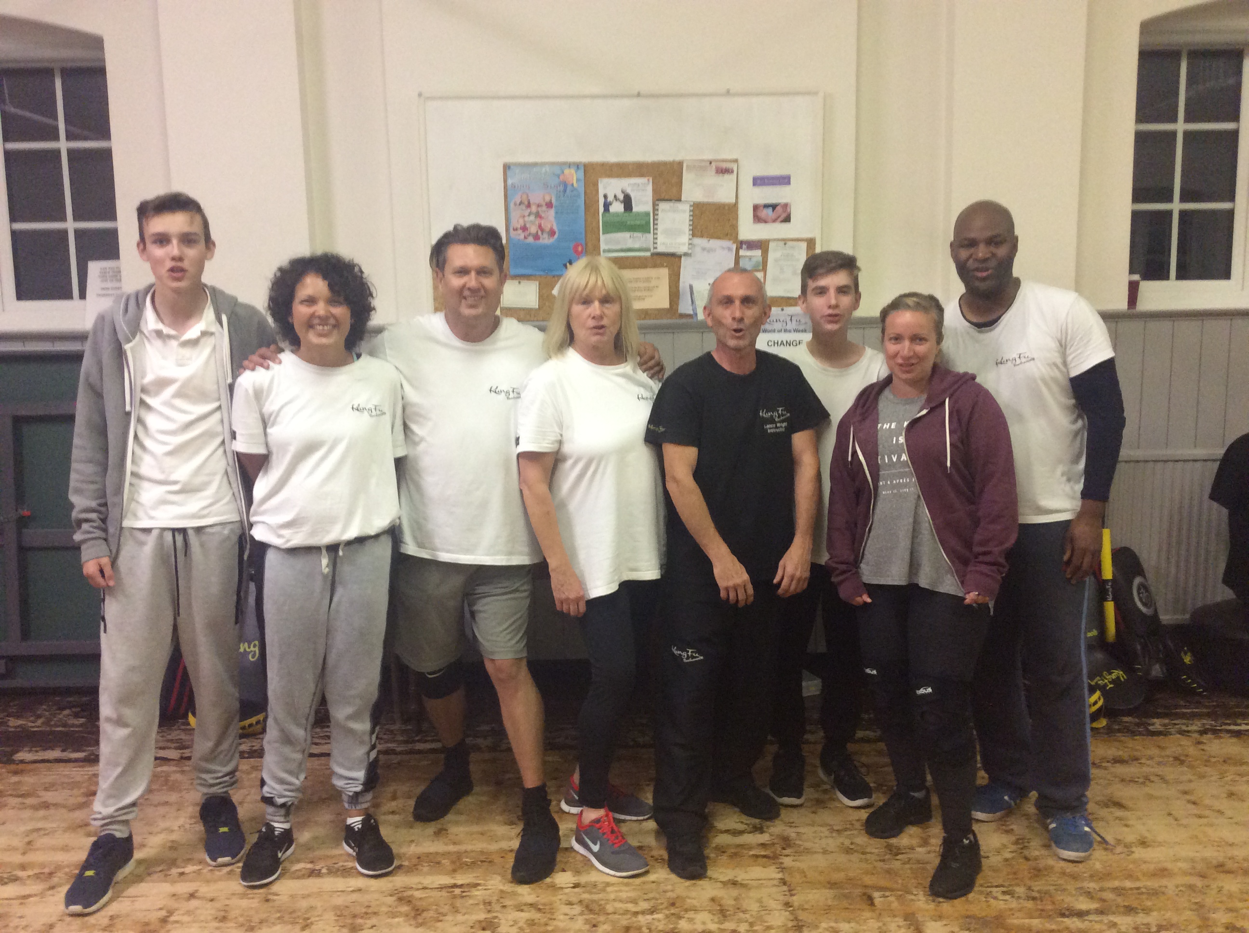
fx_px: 1153
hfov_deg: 56.9
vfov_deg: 44.1
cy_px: 466
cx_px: 624
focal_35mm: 32
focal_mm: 3.3
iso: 160
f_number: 2.4
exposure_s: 1/25
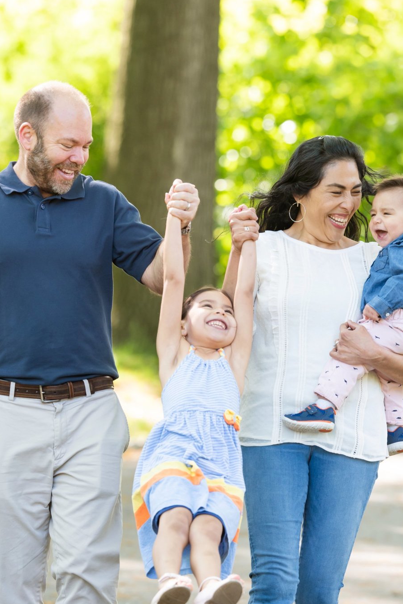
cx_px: 175
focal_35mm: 267
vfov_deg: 7.7
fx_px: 4480
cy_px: 378
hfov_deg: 5.2
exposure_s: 1/400
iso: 500
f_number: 4.5
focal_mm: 200
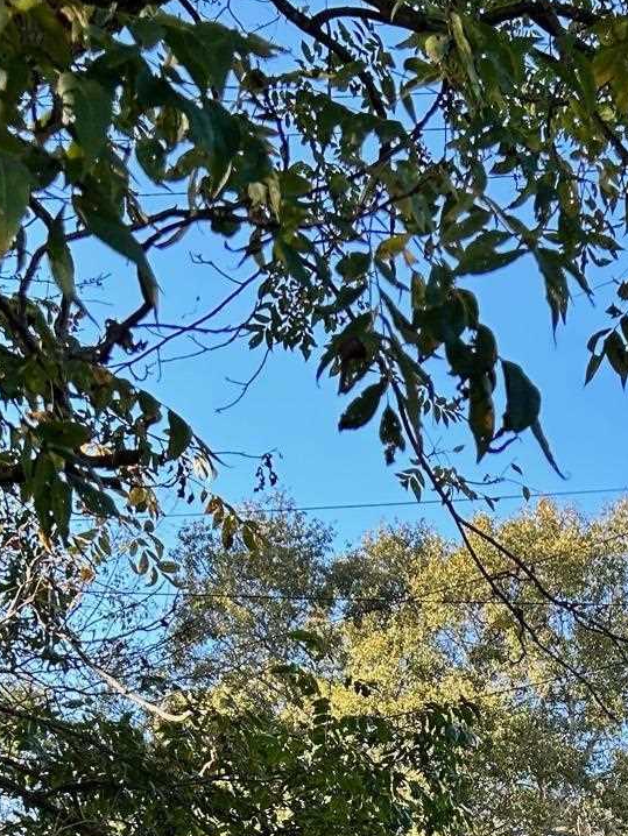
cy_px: 1087
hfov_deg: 19.4
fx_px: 1765
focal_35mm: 73
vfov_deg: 23.5
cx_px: 683
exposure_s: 1/654
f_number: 1.5
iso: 50
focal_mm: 5.7
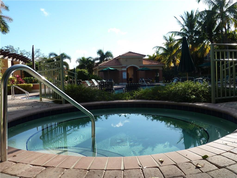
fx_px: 199
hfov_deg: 61.7
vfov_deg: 48.2
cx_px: 118
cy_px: 89
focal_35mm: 29
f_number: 4
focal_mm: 4.7
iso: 80
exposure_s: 1/320
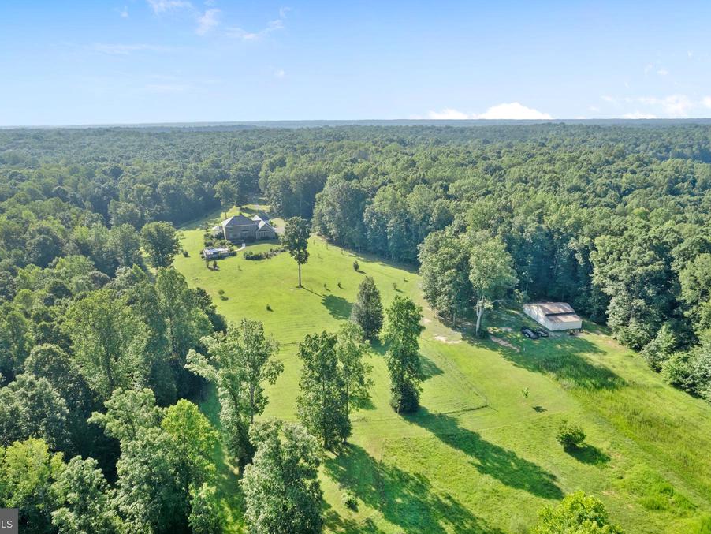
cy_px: 268
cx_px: 334
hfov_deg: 71.5
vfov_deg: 56.8
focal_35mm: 24
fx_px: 493
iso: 100
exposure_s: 1/2500
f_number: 2.8
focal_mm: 8.38
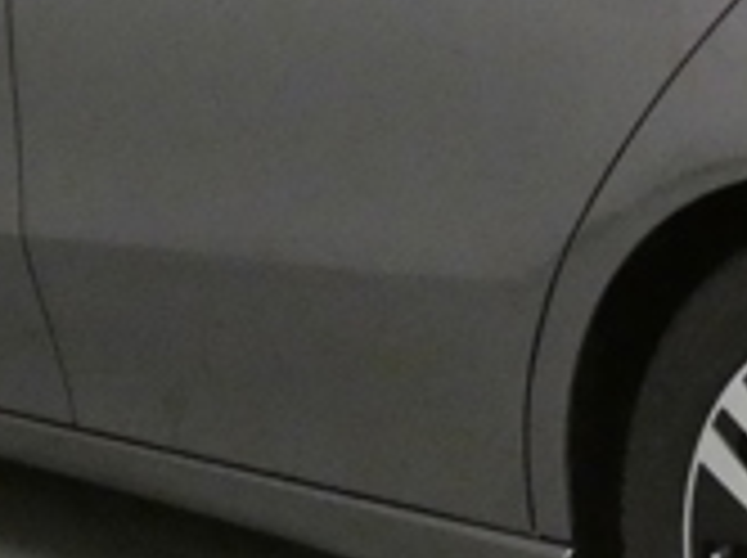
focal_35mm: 188
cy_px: 338
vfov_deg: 7.9
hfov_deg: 10.5
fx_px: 4051
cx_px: 724
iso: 1600
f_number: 3.6
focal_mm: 7.1
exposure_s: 1/80
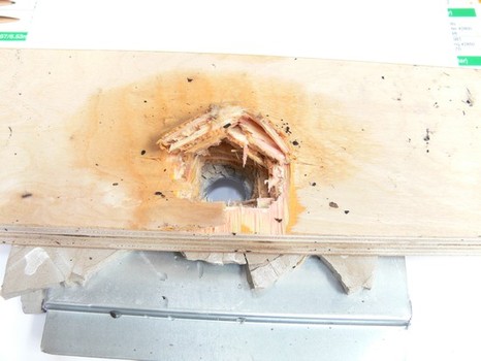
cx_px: 240
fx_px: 487
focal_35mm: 35
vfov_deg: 40.7
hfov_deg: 52.6
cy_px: 180
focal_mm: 7.4
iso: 100
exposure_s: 1/4
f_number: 3.6
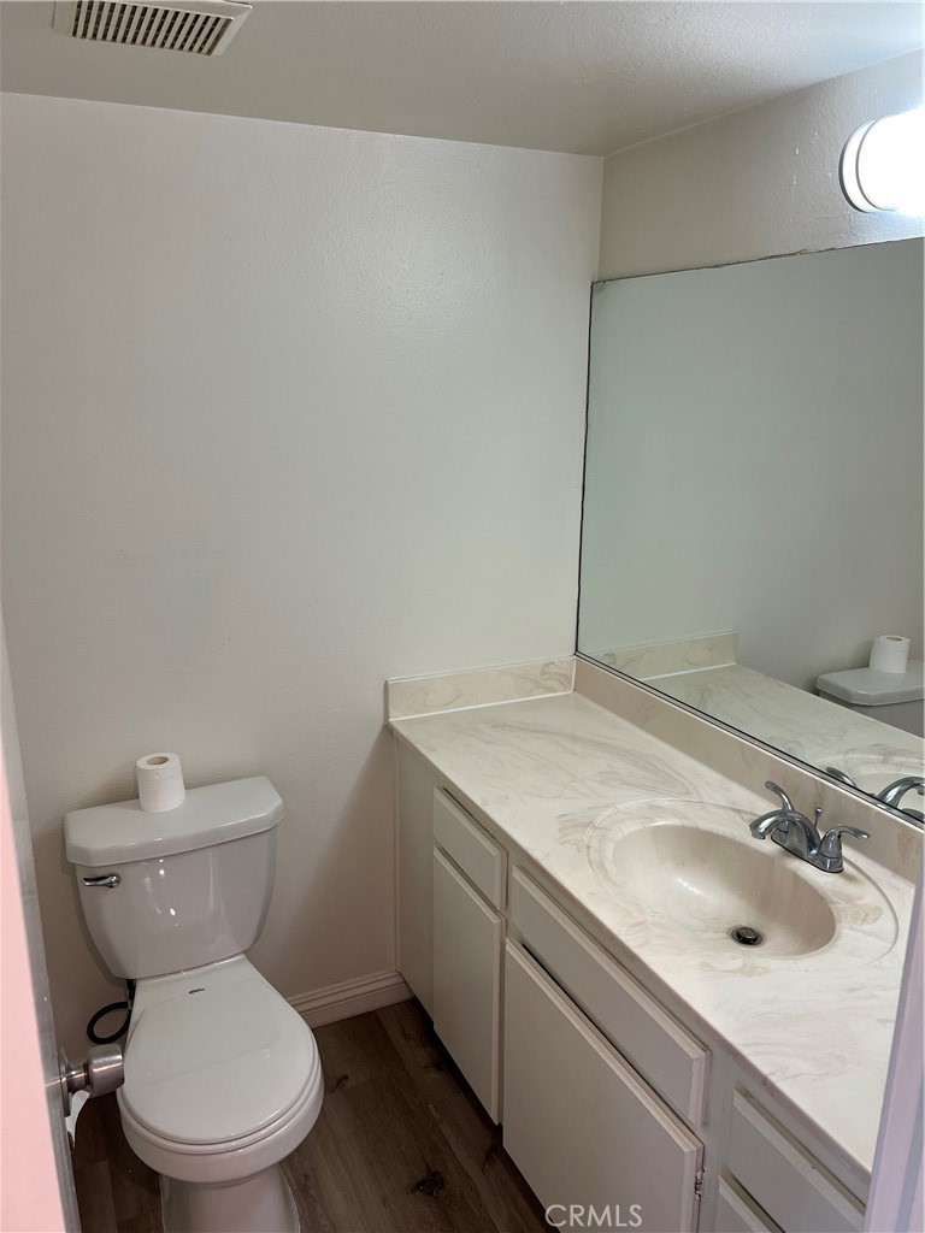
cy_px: 616
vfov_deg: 67.3
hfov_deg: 53.1
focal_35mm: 26
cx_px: 462
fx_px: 926
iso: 64
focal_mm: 5.7
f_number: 1.5
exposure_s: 1/120
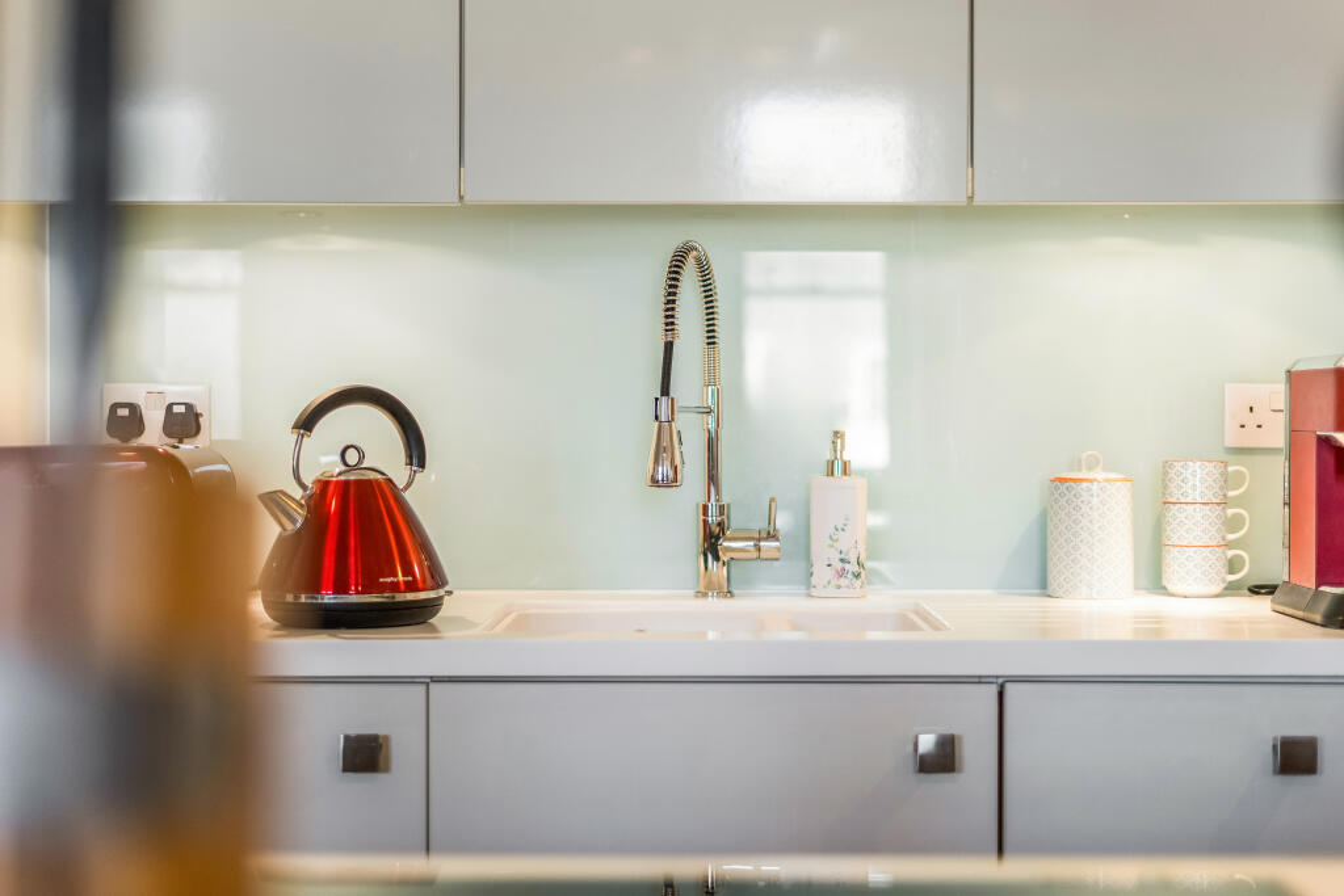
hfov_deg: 39.6
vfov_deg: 27.0
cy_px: 448
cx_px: 672
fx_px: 1867
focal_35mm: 50
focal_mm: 50
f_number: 1.8
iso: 640
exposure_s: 1/400
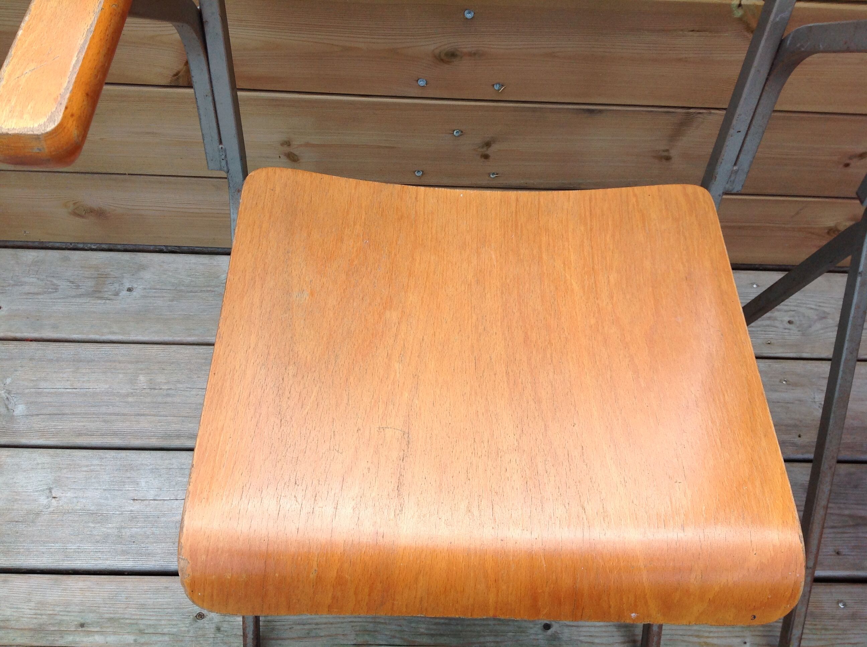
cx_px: 434
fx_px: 875
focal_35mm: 35
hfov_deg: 52.7
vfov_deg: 40.6
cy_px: 324
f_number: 2.4
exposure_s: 1/329
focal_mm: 4.28
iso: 50
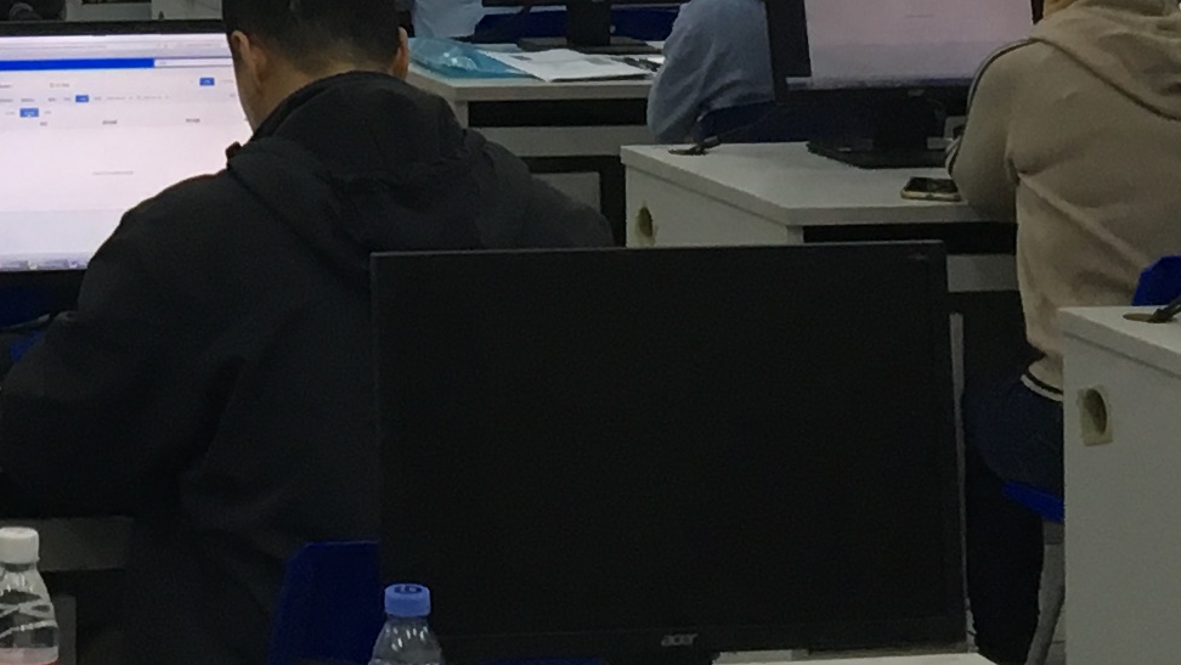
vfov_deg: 8.9
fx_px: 4103
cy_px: -507
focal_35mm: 131
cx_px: -128
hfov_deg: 15.9
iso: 80
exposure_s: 1/33
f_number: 2.2
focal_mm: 4.15
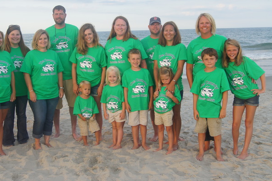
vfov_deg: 28.6
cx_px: 111
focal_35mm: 47
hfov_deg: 41.8
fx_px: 355
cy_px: 78
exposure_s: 1/60
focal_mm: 26
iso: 100
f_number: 8
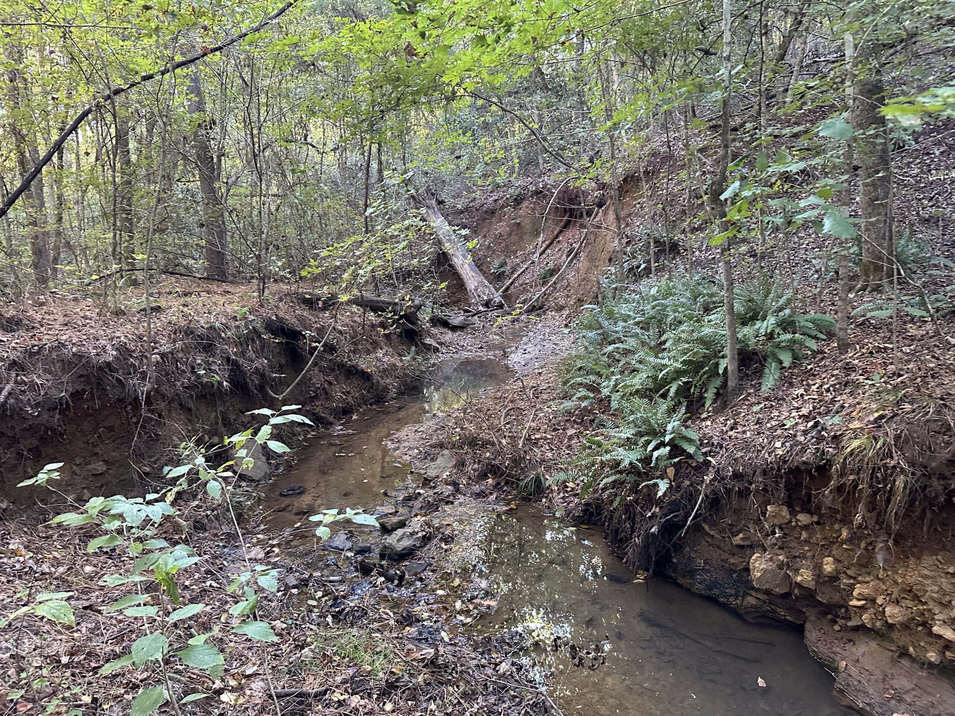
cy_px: 358
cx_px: 478
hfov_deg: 71.6
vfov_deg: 56.8
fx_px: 662
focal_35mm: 24
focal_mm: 6.86
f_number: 1.78
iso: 500
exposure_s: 1/60
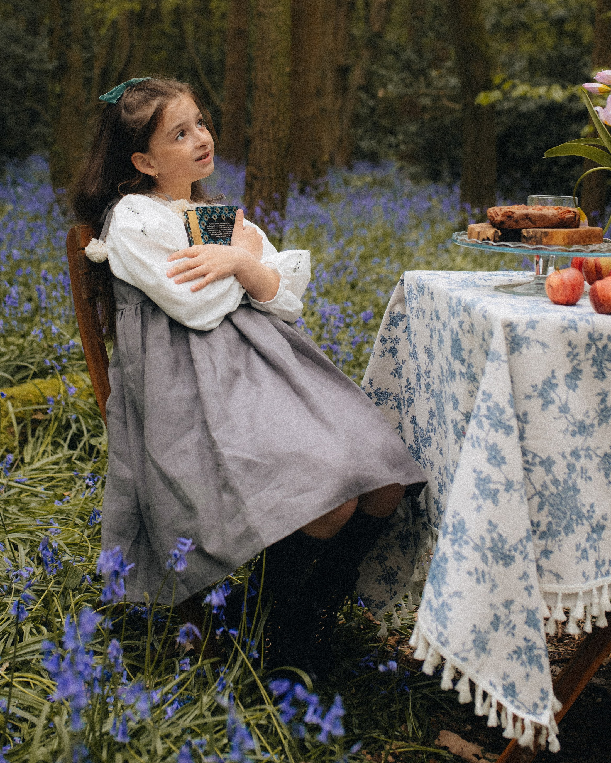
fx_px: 1040
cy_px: 296
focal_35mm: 46
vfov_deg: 40.1
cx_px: 278
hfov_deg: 32.7
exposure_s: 1/400
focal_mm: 35
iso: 400
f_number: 2.5
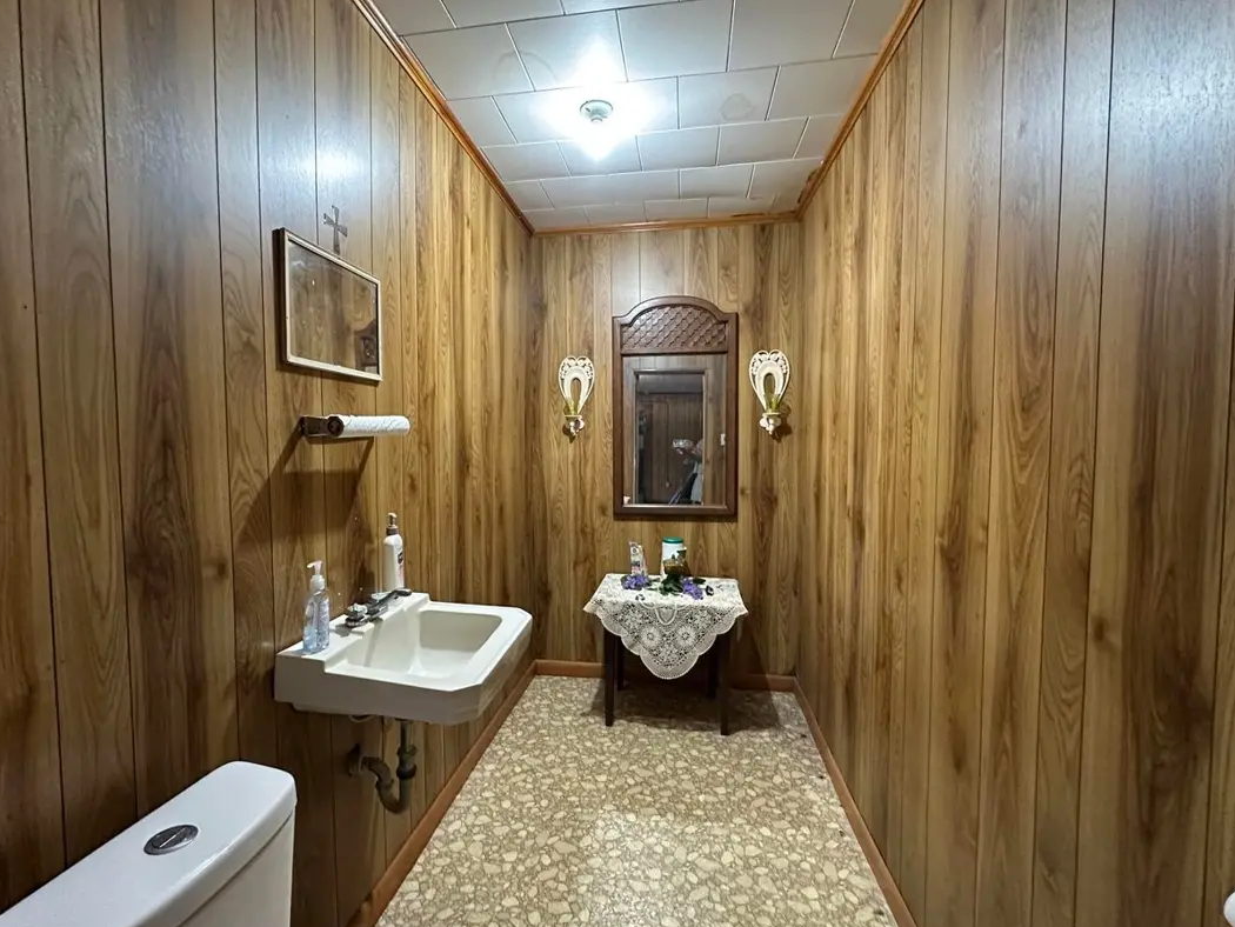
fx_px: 571
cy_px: 473
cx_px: 593
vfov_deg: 78.1
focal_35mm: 16
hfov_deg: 94.4
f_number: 2.2
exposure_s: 1/60
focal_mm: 2.22
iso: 640
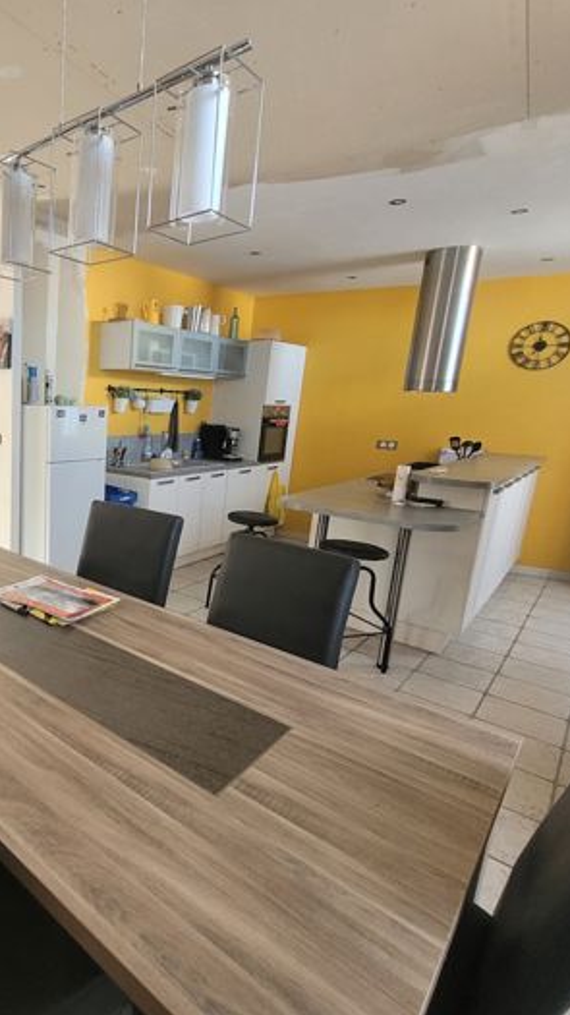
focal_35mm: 19
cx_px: 59
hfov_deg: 51.6
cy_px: 508
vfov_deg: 89.6
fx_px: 511
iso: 320
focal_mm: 1.74
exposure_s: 1/50
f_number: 2.2
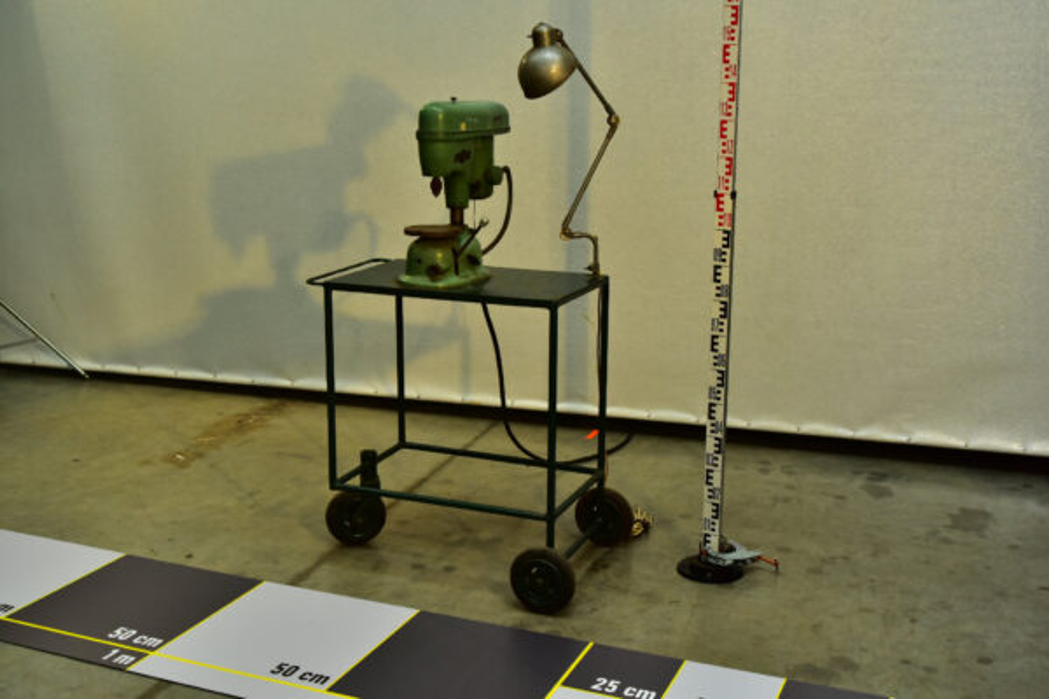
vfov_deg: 30.5
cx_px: 524
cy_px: 350
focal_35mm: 44
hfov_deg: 44.5
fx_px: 1282
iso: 500
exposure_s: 1/160
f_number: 8
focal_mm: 44
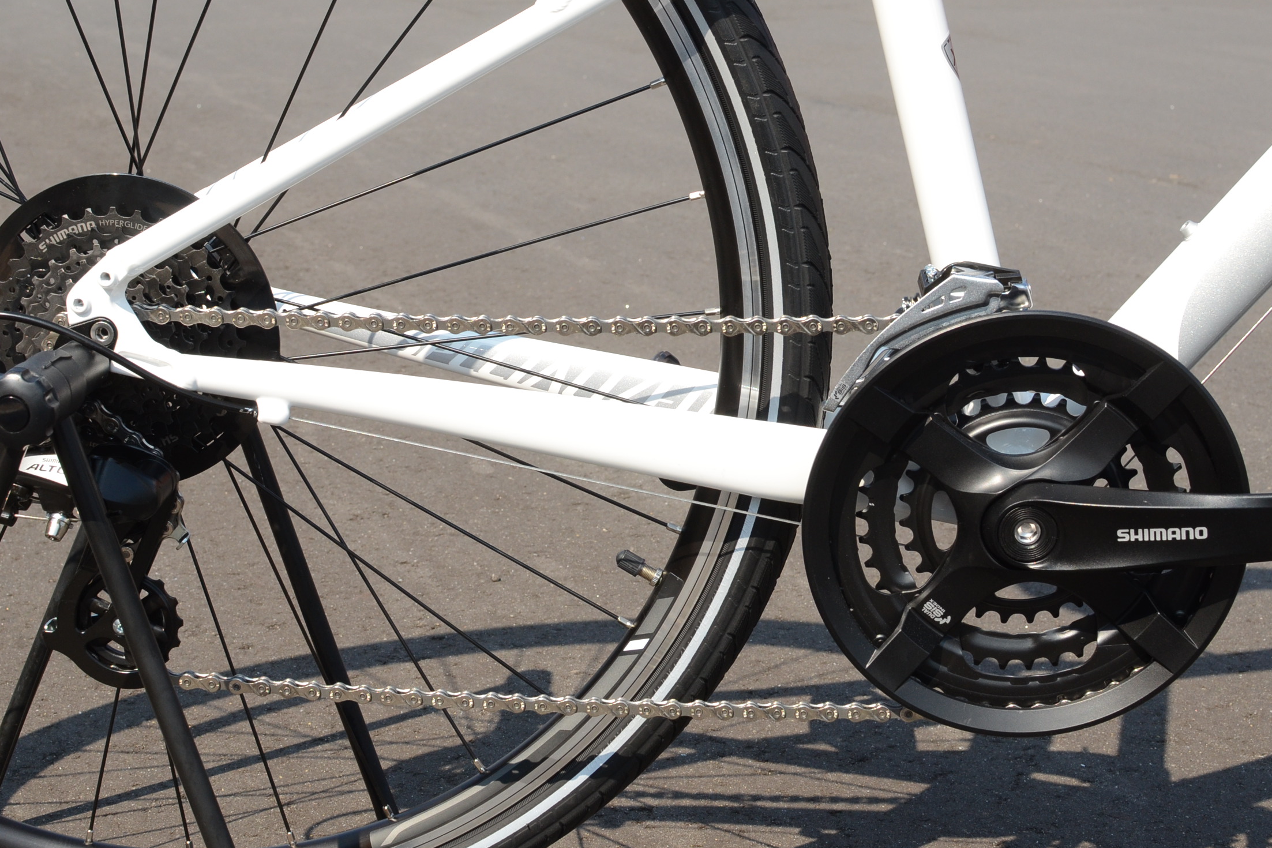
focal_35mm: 59
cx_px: 605
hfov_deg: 34.2
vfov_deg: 23.2
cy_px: 457
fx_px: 2069
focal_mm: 35
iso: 640
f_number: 13
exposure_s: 1/640
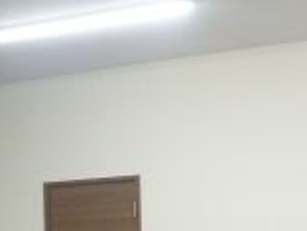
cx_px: -130
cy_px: 344
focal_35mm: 123
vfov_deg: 11.6
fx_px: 1091
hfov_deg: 15.0
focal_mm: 5.4
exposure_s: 1/40
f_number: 3.6
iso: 400
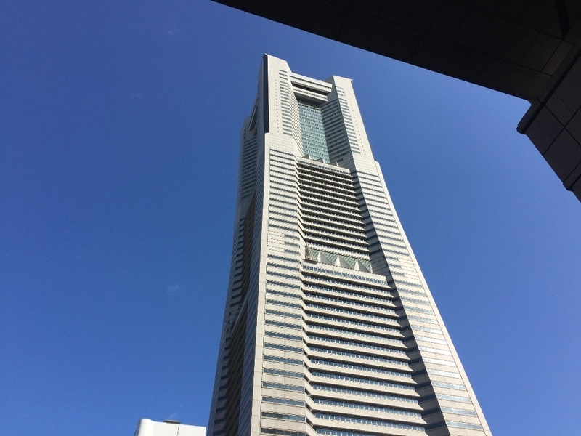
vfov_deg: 48.2
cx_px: 290
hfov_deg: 61.7
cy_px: 218
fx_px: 487
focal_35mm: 29
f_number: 2.2
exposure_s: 1/2825
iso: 32
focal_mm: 4.15
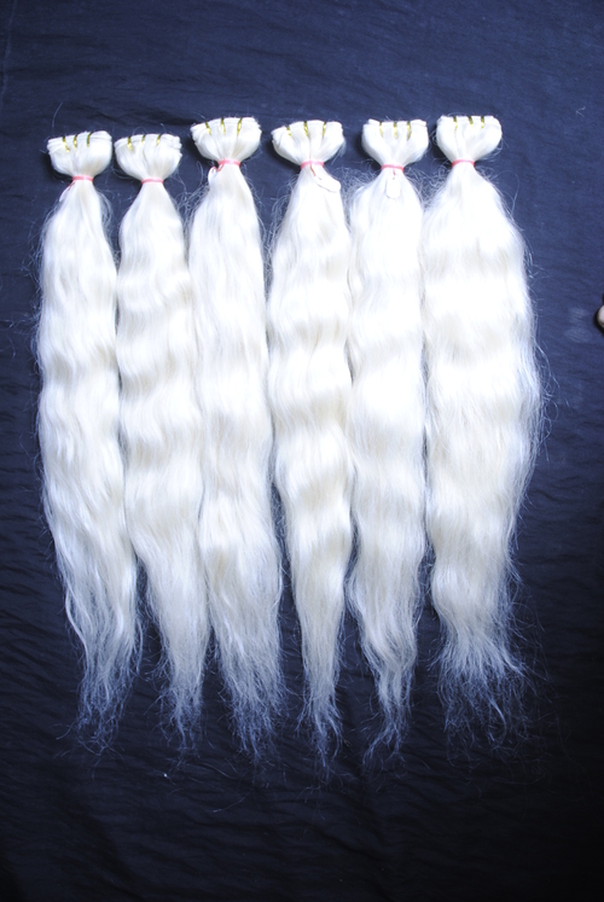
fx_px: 678
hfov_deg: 48.0
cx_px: 302
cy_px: 451
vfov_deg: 67.3
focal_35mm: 27
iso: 100
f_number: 5.6
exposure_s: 1/125
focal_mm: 18
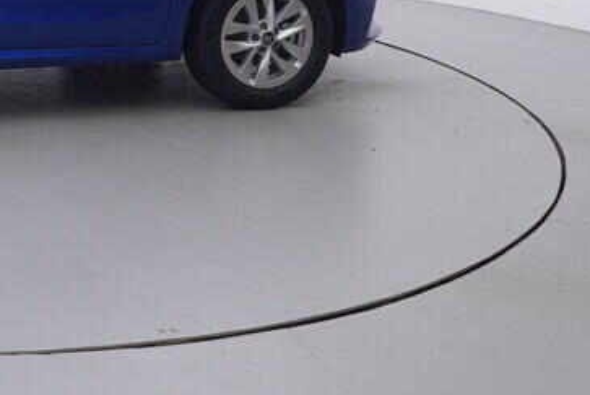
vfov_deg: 20.3
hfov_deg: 28.4
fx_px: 1040
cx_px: -80
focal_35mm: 63
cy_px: -60
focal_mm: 15
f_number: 5
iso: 200
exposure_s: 1/80
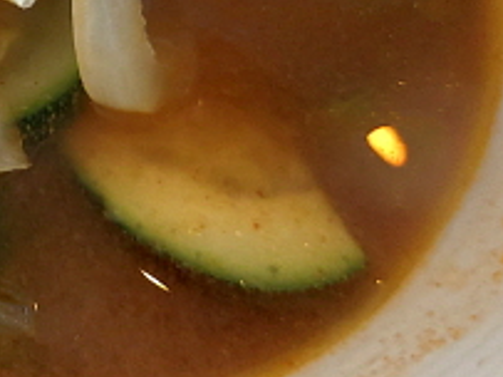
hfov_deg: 23.0
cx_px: -79
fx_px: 1147
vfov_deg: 18.0
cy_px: -32
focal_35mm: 79
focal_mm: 4.58
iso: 80
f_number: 2
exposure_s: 1/60
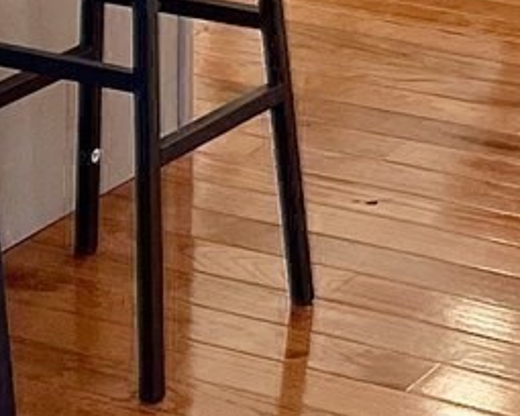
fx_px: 3140
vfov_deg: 7.0
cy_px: -716
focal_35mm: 204
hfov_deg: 9.4
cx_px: 422
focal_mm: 4.2
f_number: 1.6
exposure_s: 1/120
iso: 64
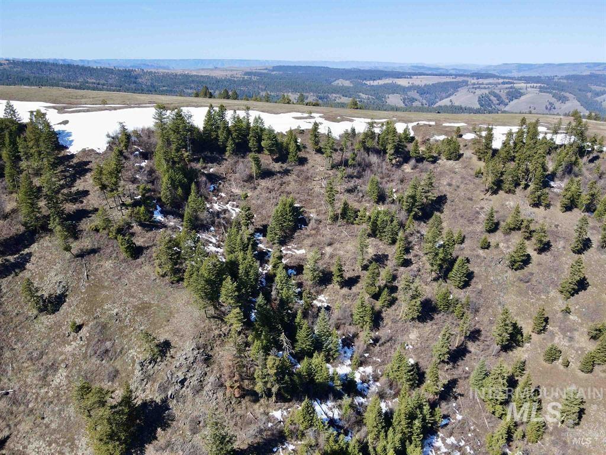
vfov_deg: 56.8
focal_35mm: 24
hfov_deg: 71.6
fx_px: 420
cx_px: 303
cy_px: 228
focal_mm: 4.5
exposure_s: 1/500
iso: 100
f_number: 2.8
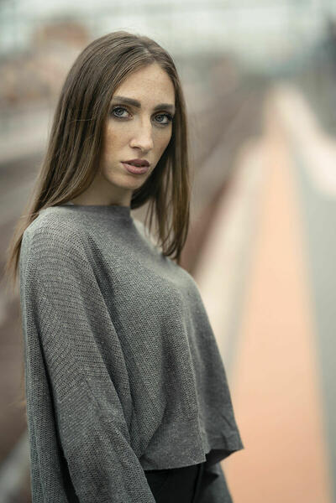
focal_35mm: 85
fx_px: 1190
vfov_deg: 23.9
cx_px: 168
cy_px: 252
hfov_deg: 16.1
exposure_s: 1/200
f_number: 1.8
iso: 100
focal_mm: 85
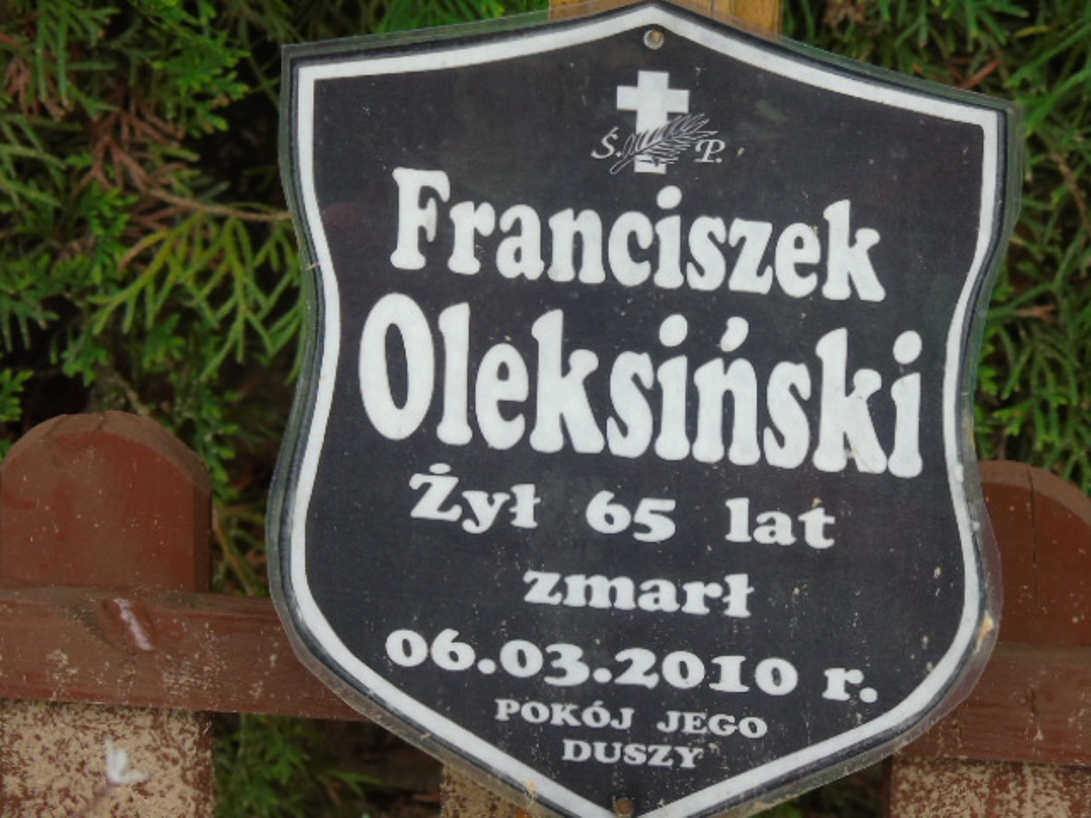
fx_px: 11441
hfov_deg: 5.5
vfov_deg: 4.1
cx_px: 546
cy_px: 409
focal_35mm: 363
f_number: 5.2
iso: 320
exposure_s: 1/125
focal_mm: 65
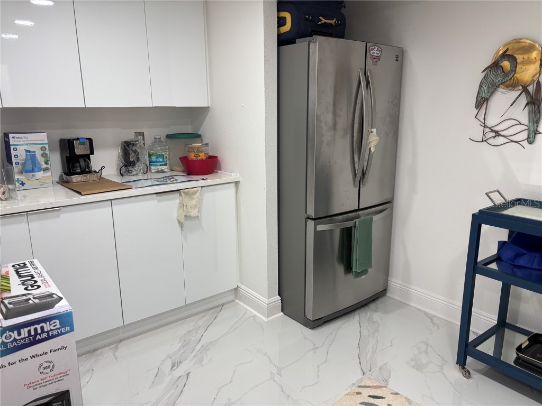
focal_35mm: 26
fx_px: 407
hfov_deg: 67.3
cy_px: 203
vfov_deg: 53.1
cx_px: 271
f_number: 1.6
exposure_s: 1/120
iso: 125
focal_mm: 5.96
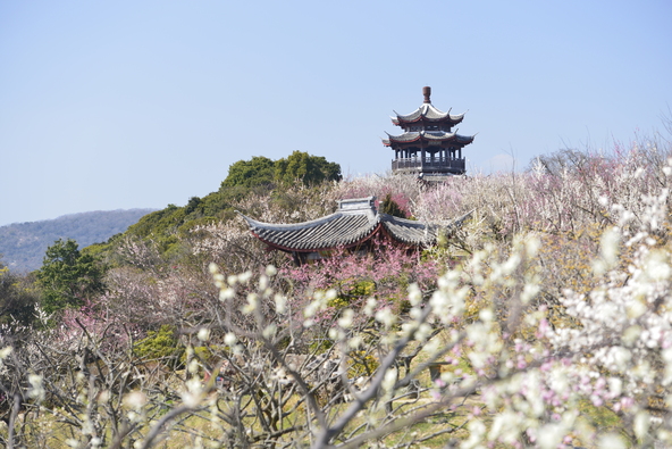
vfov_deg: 13.4
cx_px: 336
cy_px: 224
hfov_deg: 20.0
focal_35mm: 102
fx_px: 1904
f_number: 4.5
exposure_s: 1/100
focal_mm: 102
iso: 100
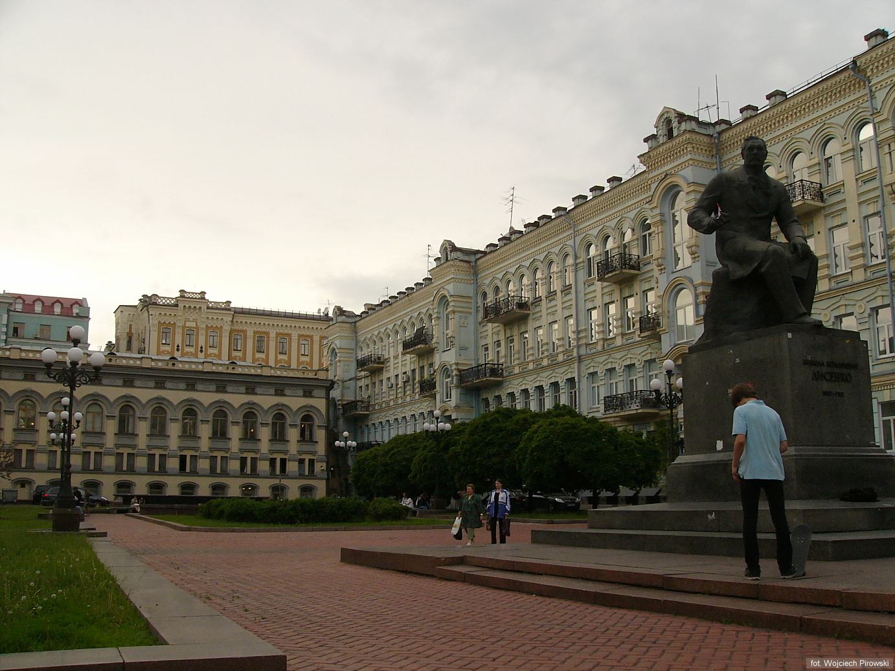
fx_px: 931
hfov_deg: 51.4
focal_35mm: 36
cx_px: 448
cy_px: 336
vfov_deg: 39.6
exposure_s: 1/320
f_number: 5.2
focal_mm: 6
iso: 100
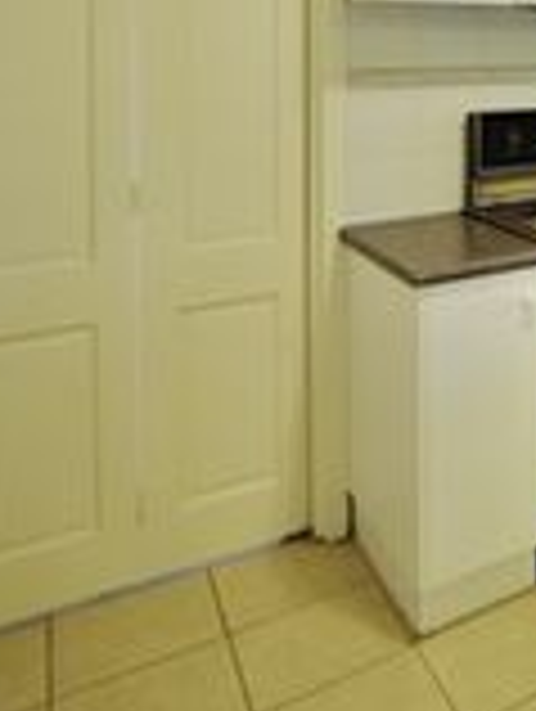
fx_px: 824
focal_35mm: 40
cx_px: 797
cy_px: 47
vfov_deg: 42.2
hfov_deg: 26.5
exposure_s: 1/20
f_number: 2.8
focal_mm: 14
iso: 200
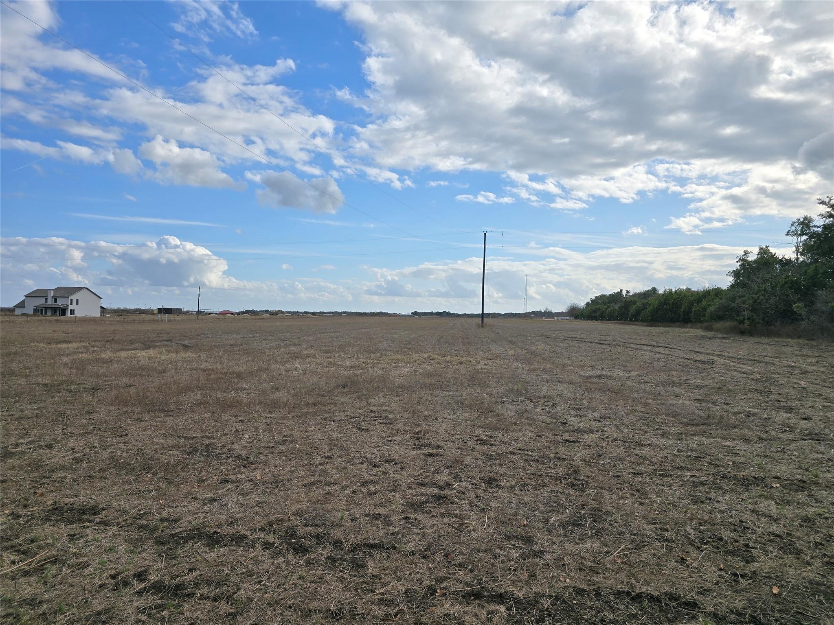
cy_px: 312
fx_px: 554
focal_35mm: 23
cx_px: 417
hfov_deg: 73.9
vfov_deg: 58.9
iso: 12
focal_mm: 6.3
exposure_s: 1/1008
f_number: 1.7
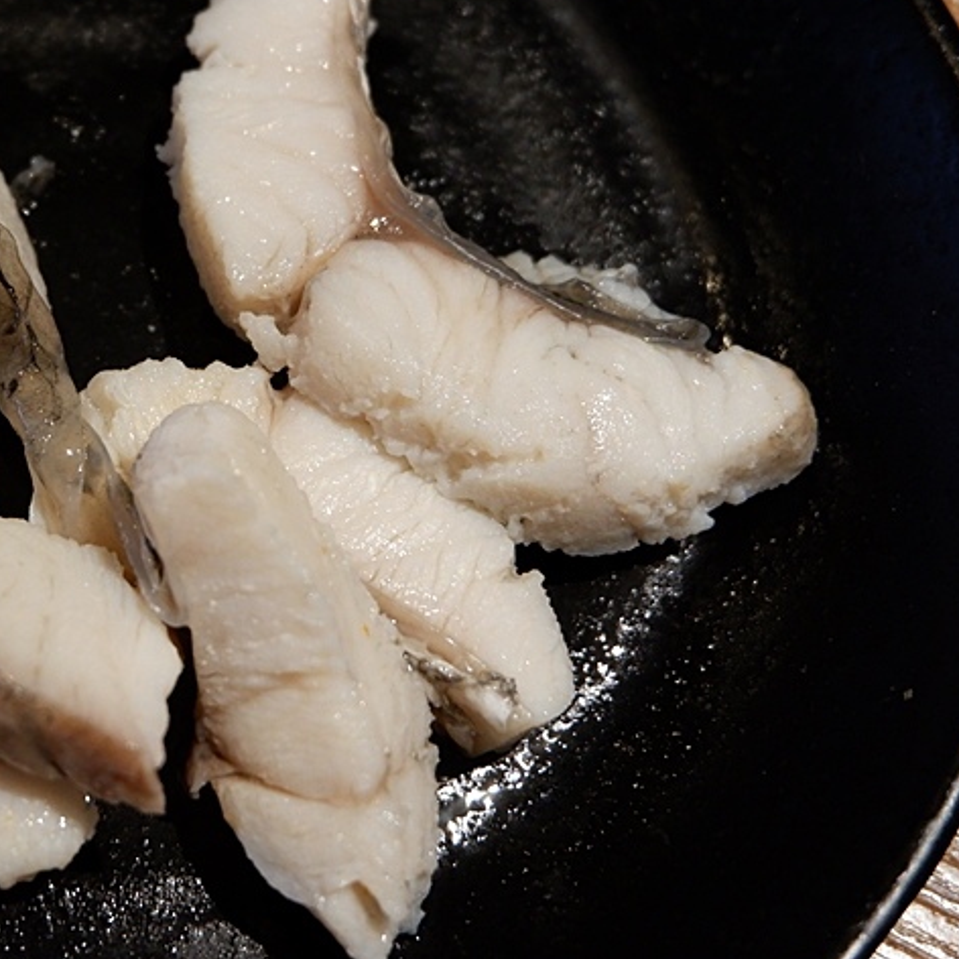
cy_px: 449
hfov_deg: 24.7
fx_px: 2131
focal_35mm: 68
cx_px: 112
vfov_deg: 25.4
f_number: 4.5
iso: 1250
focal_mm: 28.2
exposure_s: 1/60
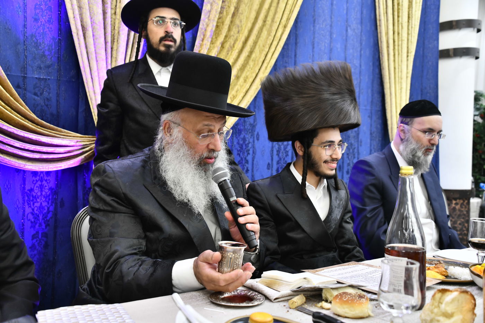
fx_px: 512
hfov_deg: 50.7
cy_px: 162
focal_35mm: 38
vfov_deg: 35.0
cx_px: 242
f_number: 5
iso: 1600
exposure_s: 1/160
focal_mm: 38
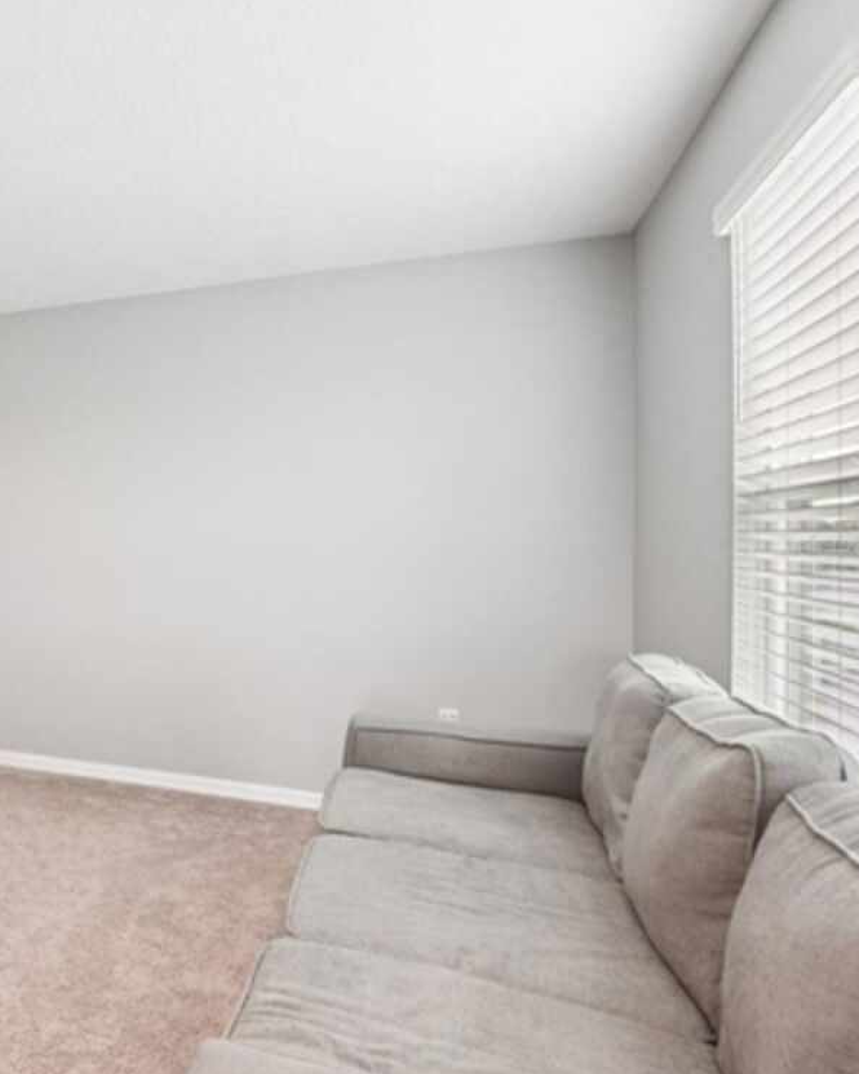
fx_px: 826
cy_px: 546
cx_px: -48
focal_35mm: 26
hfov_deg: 44.3
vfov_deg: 66.0
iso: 400
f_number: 8
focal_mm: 16
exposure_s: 1/8
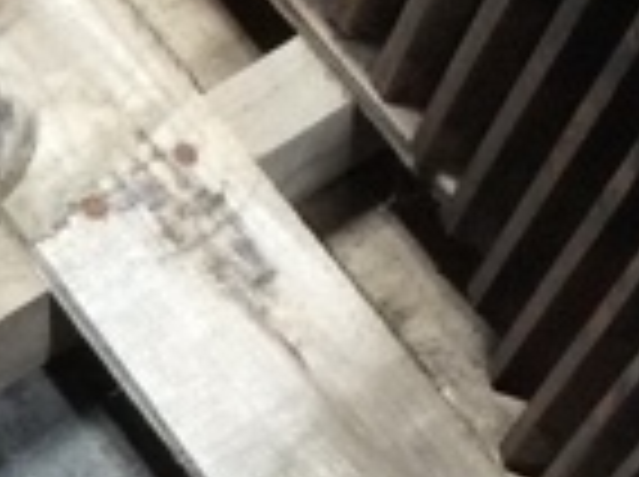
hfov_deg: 10.5
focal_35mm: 180
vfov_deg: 8.2
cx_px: -405
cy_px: 302
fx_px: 3317
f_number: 2.4
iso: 100
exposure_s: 1/24
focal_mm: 3.3
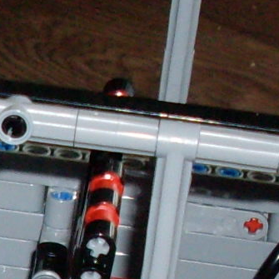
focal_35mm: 260
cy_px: 454
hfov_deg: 6.3
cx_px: -491
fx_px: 2371
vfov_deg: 6.6
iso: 100
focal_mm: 6.3
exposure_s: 1/45
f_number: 2.8
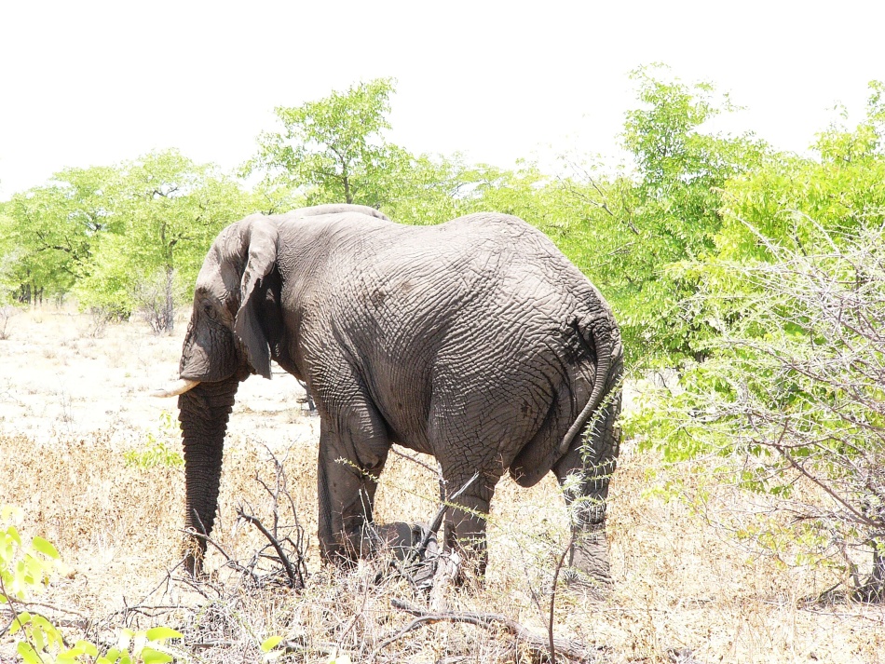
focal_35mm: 212
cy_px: 332
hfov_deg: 9.3
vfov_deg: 7.0
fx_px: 5421
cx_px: 442
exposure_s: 1/125
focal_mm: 35.3
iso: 100
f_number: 8
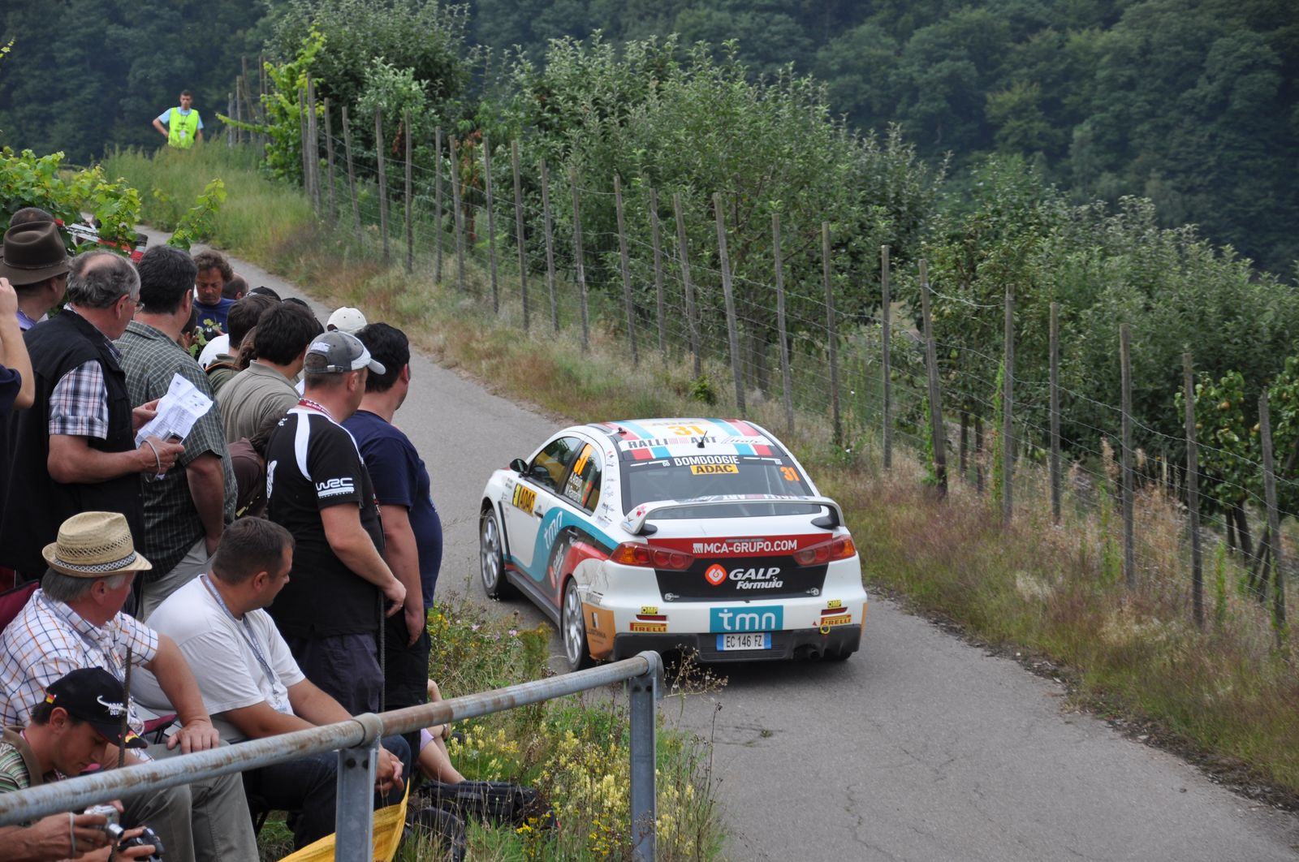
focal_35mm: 120
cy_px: 431
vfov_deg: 11.4
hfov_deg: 17.1
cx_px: 650
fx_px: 4324
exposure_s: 1/500
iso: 200
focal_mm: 80
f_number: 5.6
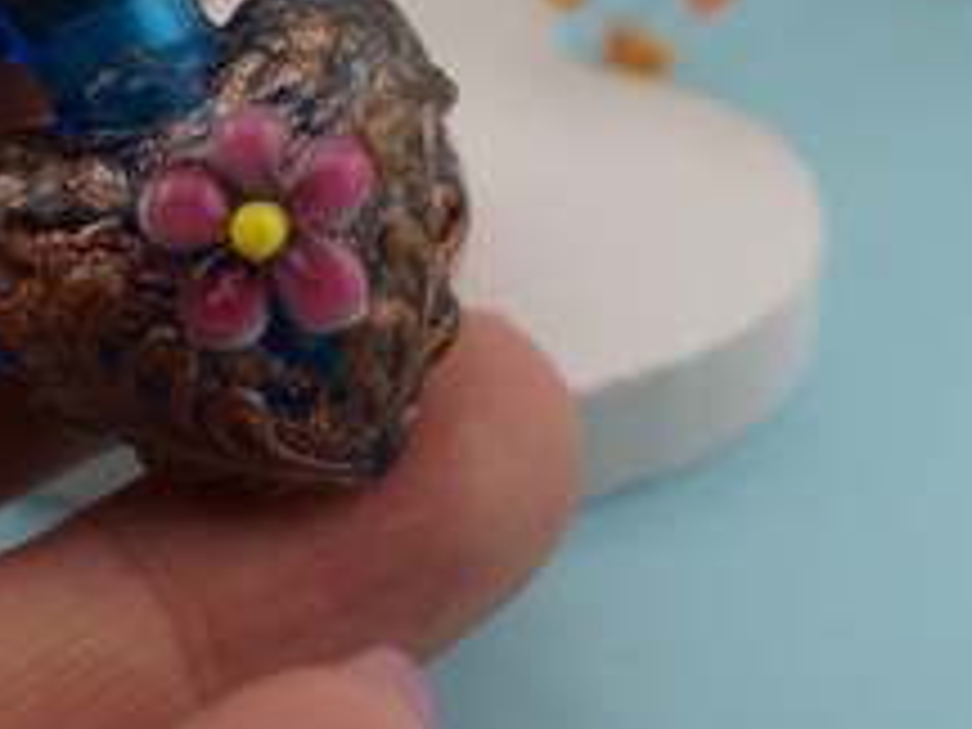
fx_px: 3285
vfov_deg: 12.6
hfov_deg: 16.8
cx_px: 464
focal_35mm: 117
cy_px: 162
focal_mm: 39
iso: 100
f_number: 5.6
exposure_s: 1/60
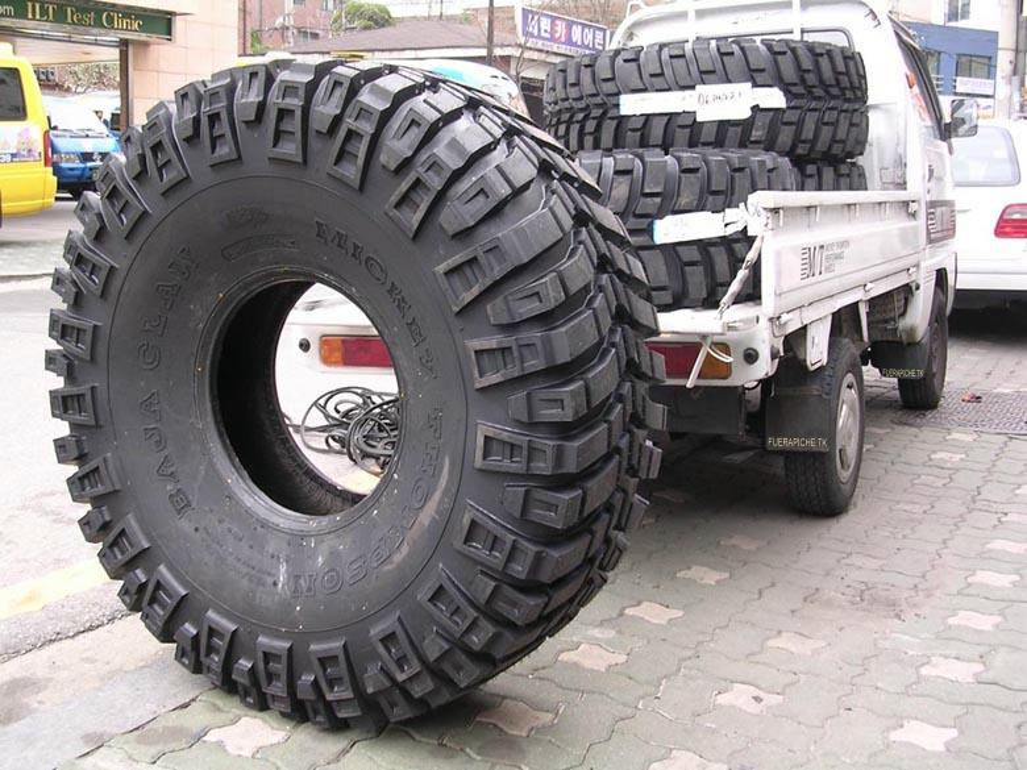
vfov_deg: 35.1
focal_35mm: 41
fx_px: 1216
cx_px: 514
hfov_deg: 45.8
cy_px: 385
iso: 100
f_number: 2.9
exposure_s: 1/97.3
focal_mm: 6.2
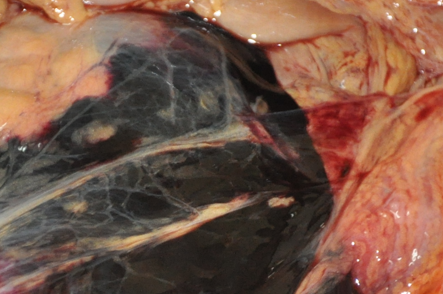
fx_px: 4726
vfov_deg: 3.6
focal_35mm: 385
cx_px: 101
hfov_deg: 5.4
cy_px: 342
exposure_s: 1/60
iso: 1600
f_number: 5.6
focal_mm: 85
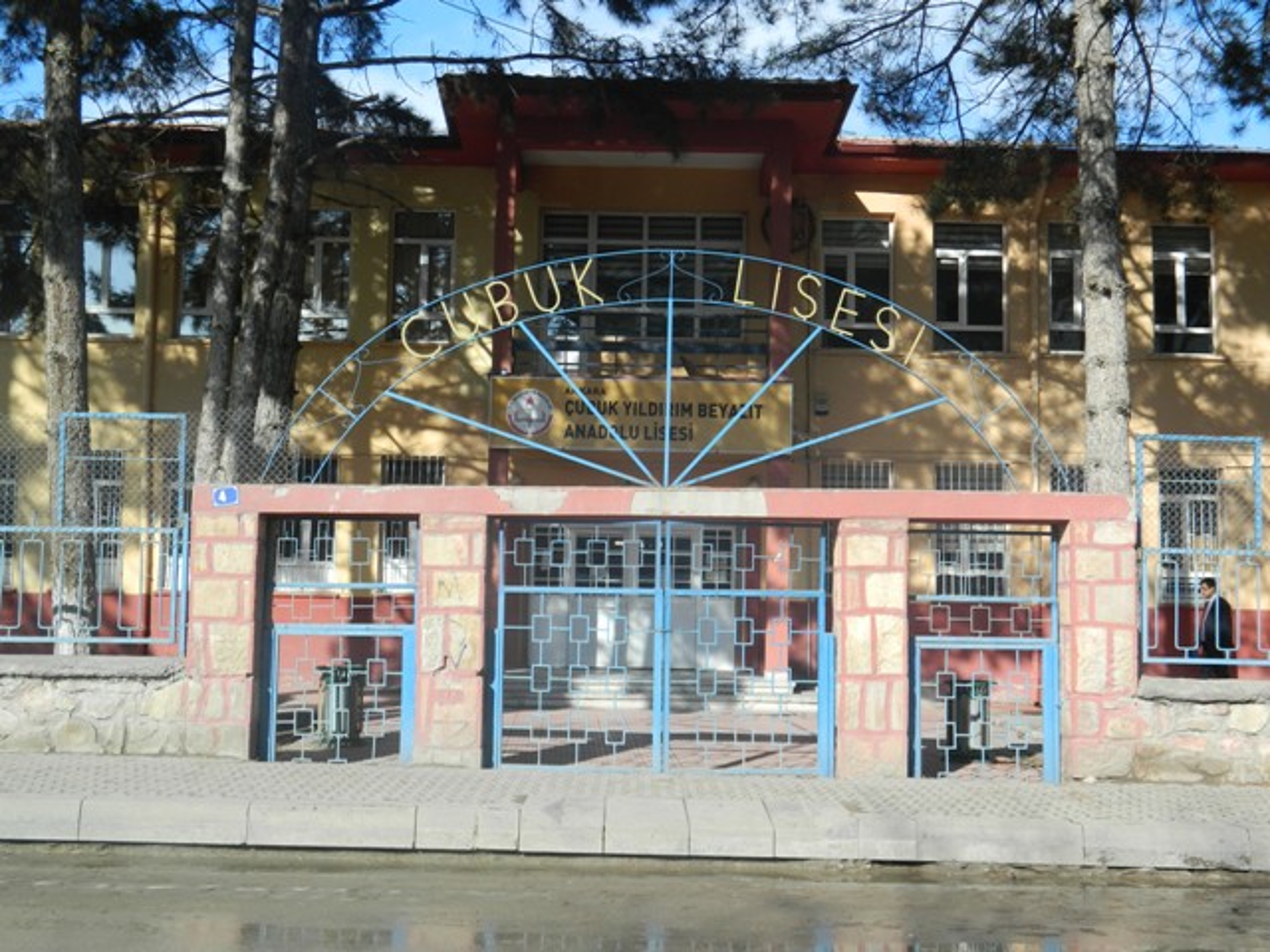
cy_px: 476
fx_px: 1504
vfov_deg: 35.1
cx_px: 635
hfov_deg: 45.8
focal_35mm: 41
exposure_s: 1/640
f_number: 3.5
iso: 80
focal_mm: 7.3
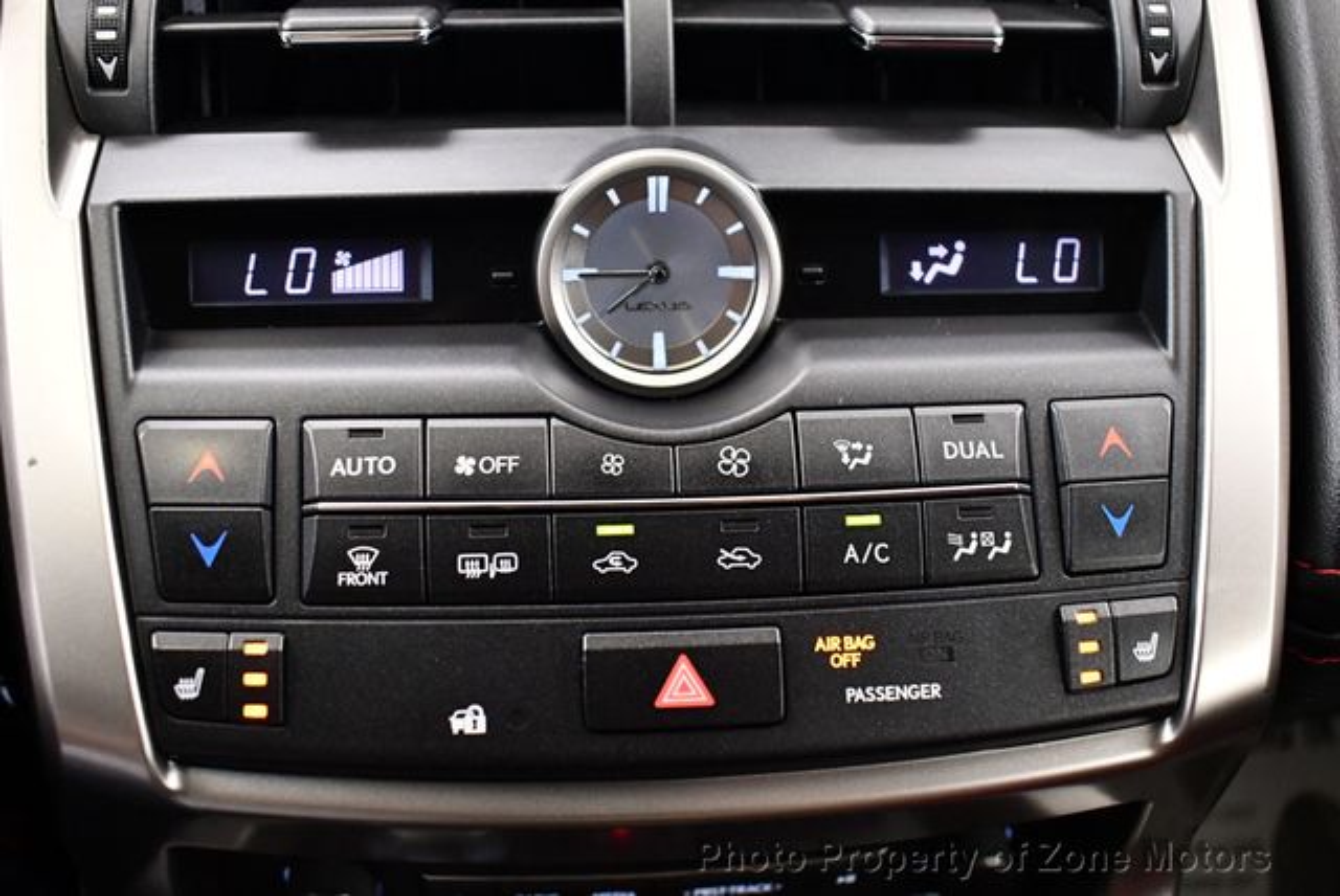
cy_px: 448
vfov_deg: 36.9
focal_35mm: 36
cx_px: 670
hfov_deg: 53.1
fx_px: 1341
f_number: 3.5
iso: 3200
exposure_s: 1/80
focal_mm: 18
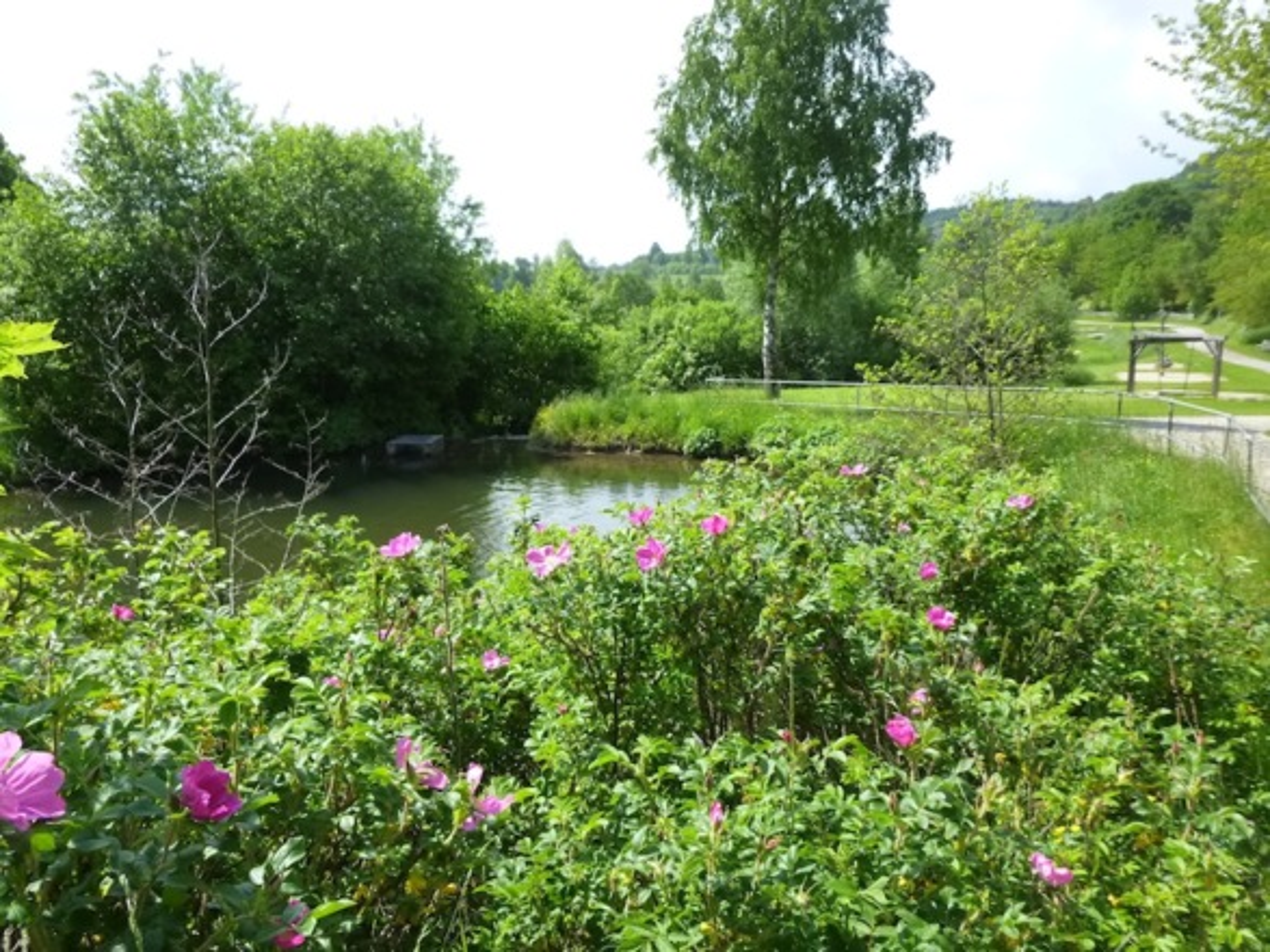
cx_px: 635
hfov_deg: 69.4
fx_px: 917
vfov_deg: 54.9
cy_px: 476
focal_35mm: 25
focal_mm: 4.5
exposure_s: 1/400
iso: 160
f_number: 3.1
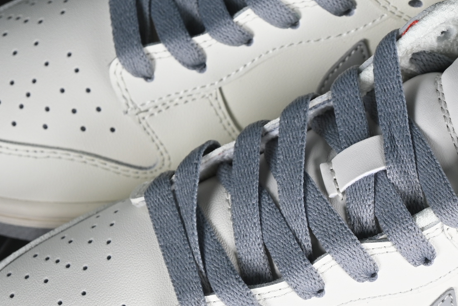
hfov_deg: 10.7
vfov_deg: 7.2
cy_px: 165
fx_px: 2430
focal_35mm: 191
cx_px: 381
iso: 160
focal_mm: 50
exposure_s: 1/80
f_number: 7.1
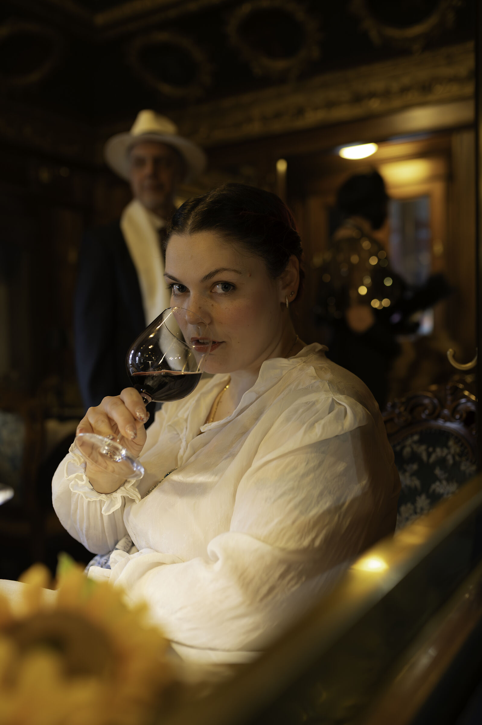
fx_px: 704
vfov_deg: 54.5
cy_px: 362
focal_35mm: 35
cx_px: 241
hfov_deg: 37.8
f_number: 2.5
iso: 4000
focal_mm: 35
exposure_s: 1/160
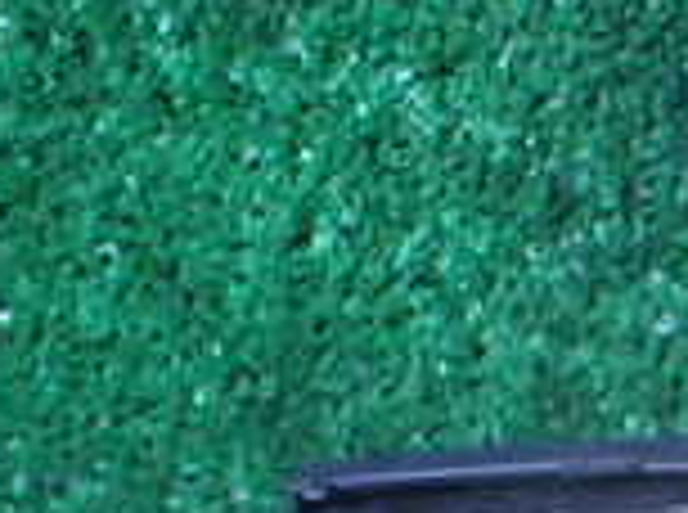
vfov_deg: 12.0
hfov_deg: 14.4
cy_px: 756
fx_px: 2340
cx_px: 1291
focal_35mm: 118
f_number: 2.3
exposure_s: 1/125
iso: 640
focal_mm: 5.4
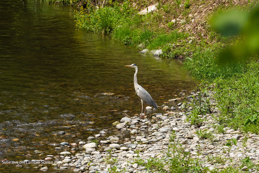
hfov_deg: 6.9
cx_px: 130
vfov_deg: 4.6
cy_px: 86
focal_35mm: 300
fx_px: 2159
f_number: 8
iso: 200
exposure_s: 1/500
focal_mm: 200
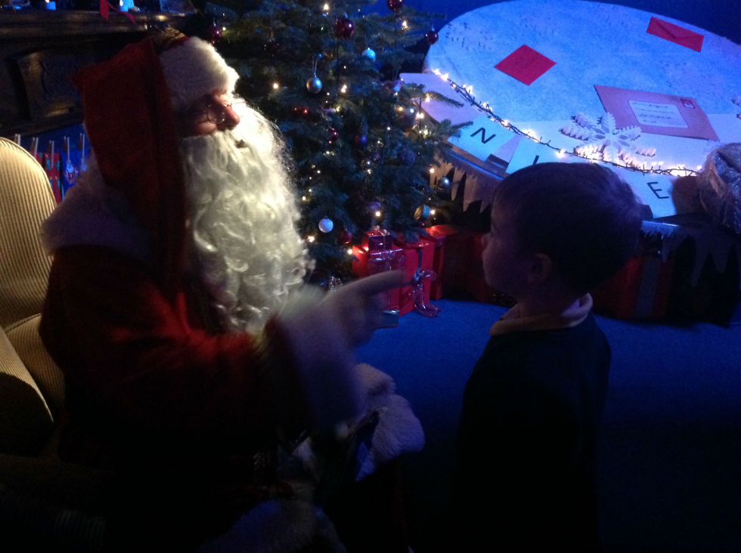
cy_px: 276
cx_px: 370
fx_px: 748
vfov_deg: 40.6
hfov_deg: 52.7
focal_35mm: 35
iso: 800
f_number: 2.4
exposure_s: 1/15
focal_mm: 4.28
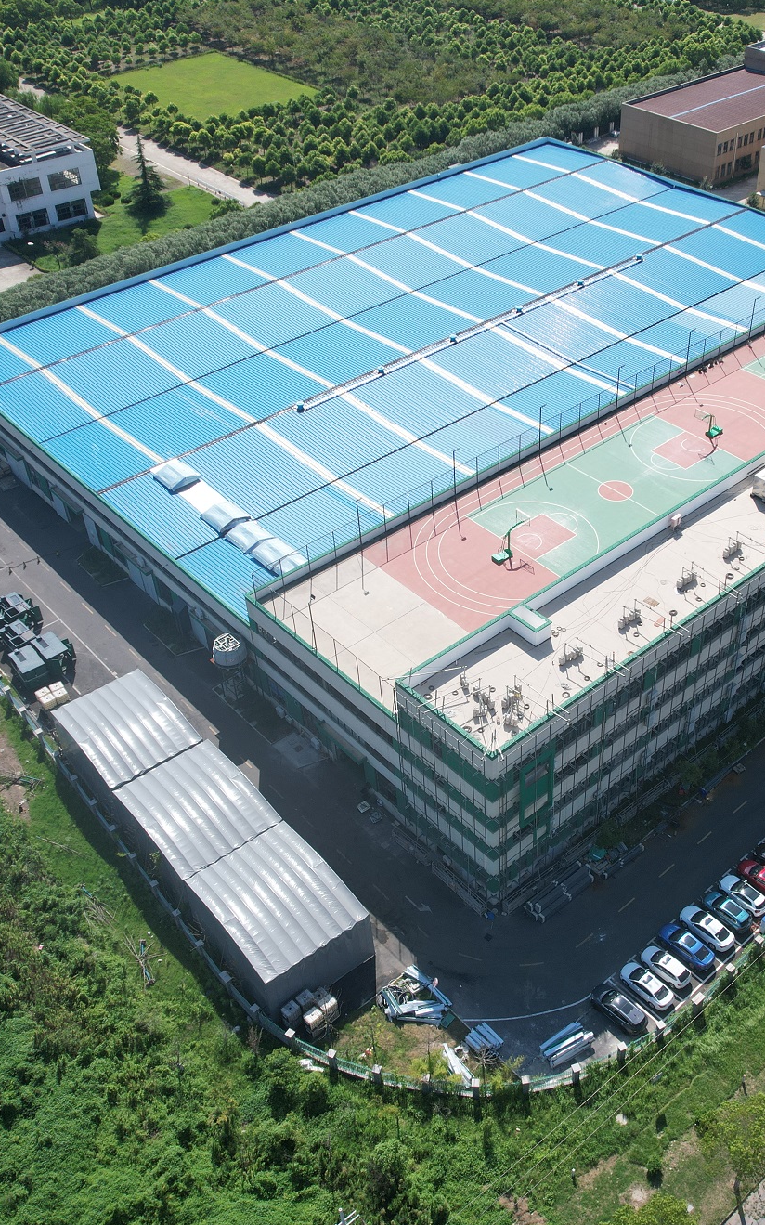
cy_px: 614
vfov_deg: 56.7
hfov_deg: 37.0
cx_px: 486
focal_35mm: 34
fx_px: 1135
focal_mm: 8.38
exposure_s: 1/2000
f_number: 2.8
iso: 140
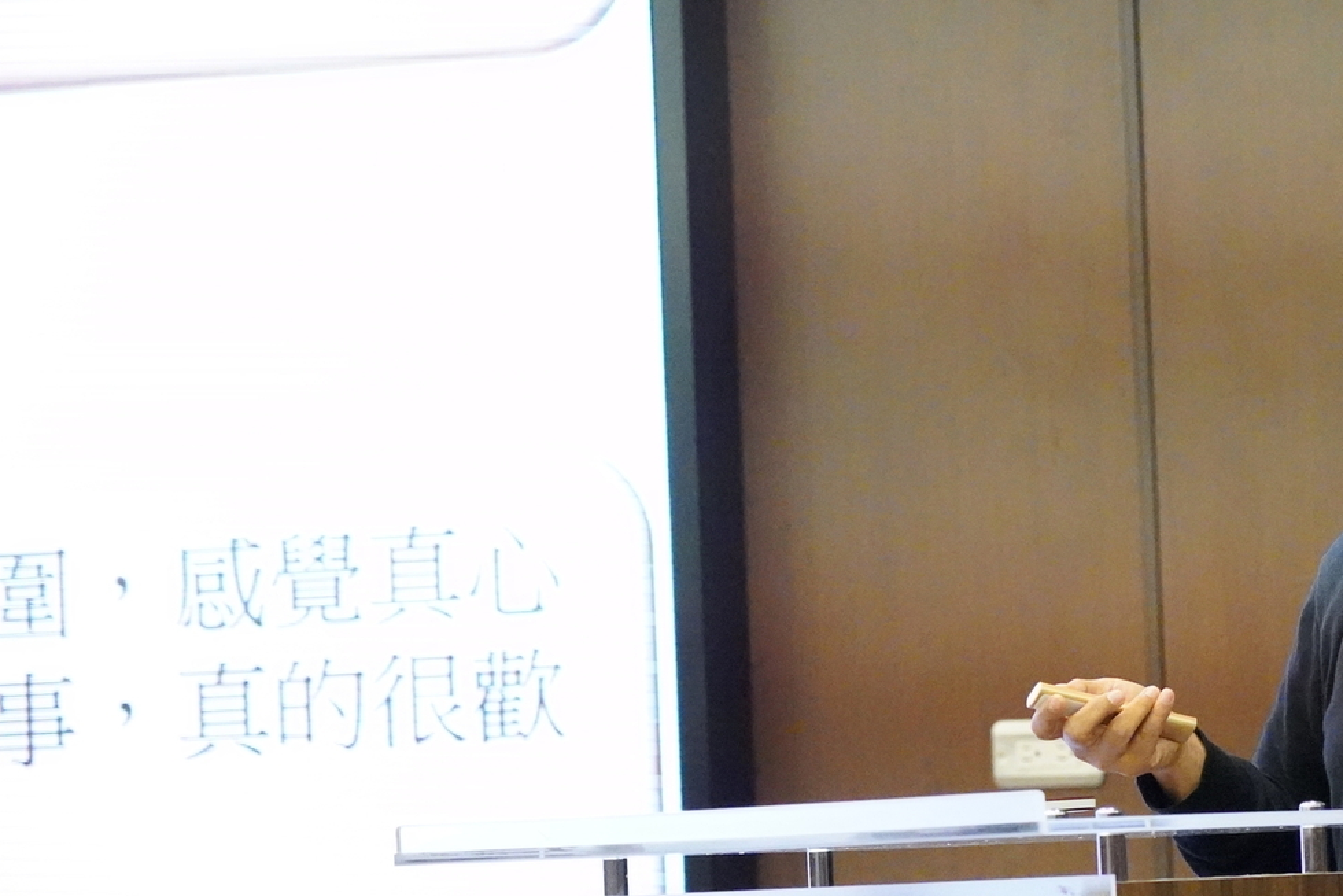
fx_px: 7387
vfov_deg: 6.9
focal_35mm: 198
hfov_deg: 10.3
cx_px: 1247
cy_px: 689
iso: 25600
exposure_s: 1/800
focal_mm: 101
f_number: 4
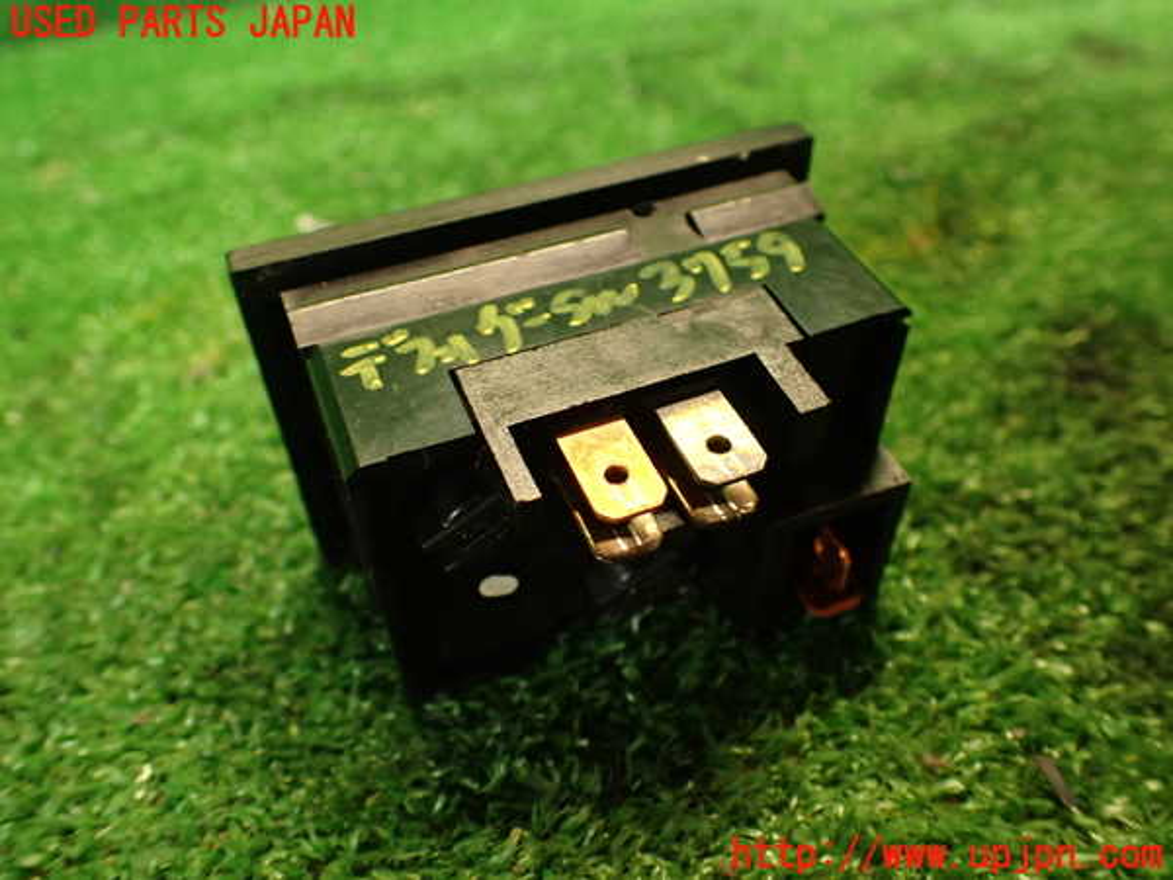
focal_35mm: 30
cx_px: 586
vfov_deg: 46.8
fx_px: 1017
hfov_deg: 60.0
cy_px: 440
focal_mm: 5.4
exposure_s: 1/30
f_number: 2.3
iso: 400
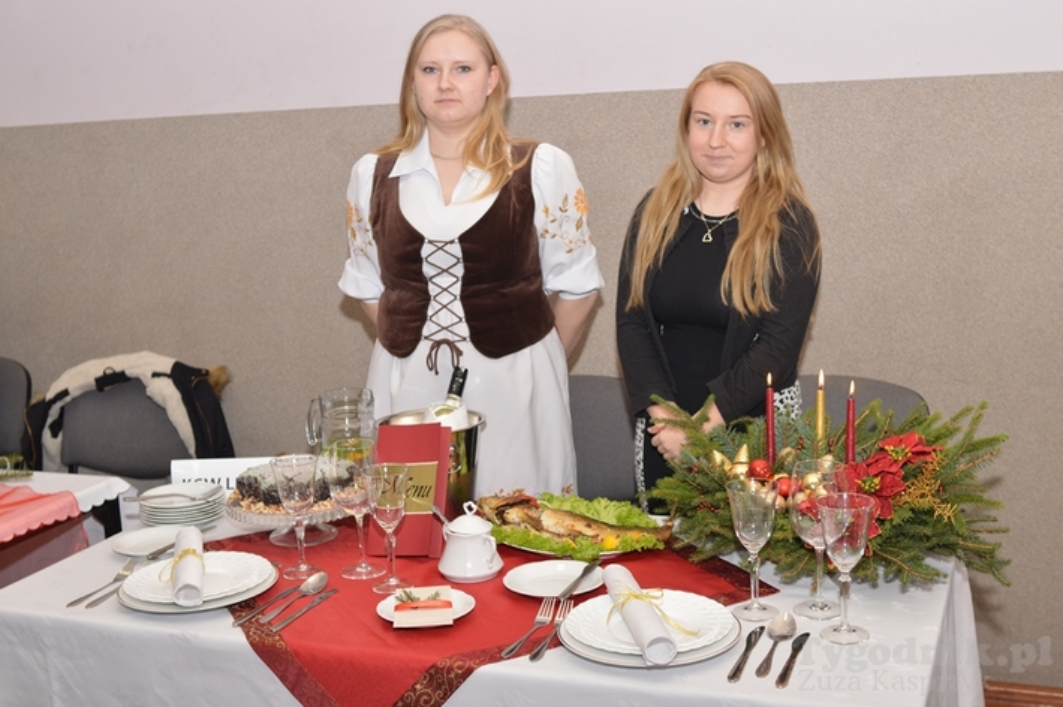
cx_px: 532
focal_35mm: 42
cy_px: 354
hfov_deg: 46.4
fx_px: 1239
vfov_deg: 31.8
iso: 200
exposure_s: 1/200
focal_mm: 28
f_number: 4
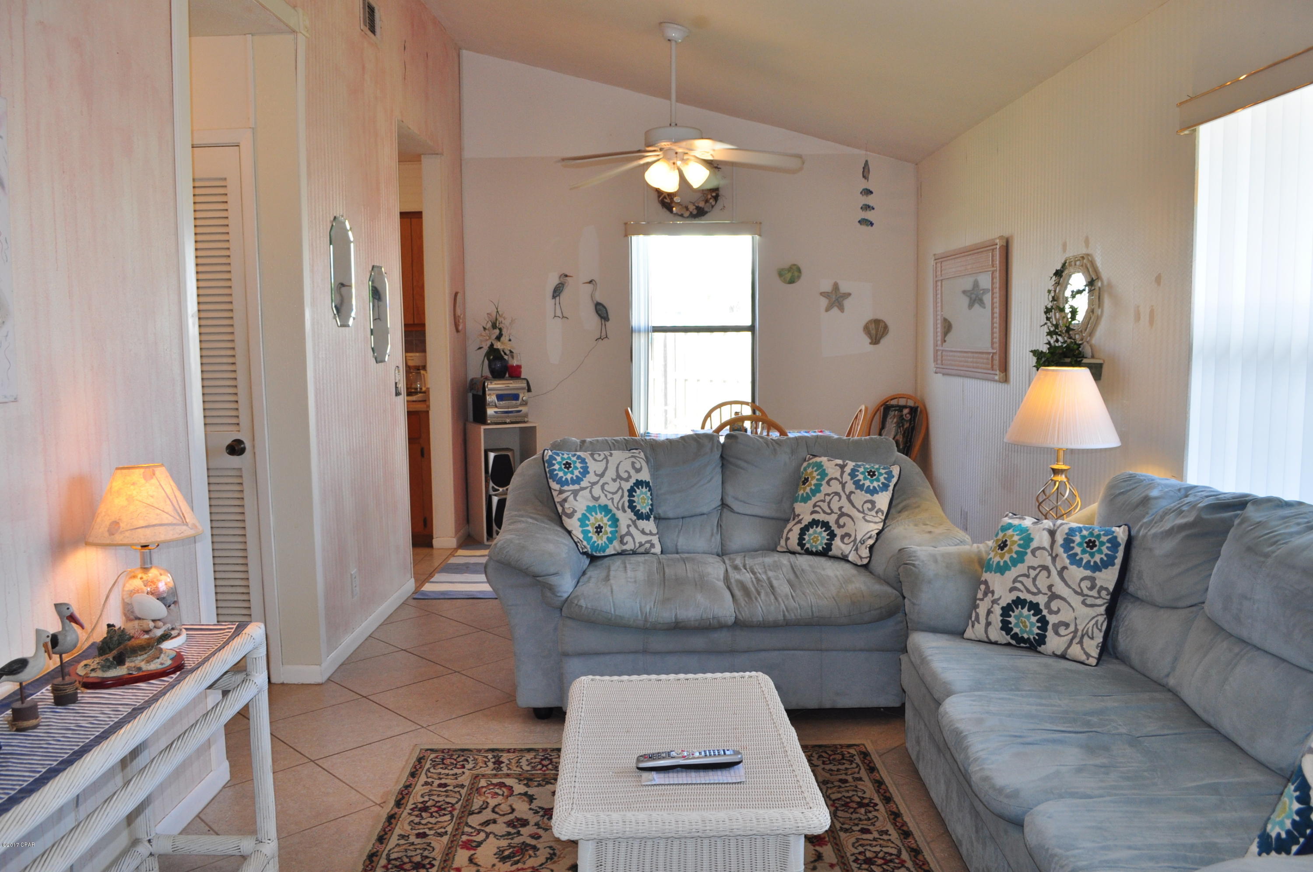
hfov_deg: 67.4
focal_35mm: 27
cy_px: 436
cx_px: 656
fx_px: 983
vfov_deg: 47.8
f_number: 7.1
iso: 450
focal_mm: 18
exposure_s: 1/60
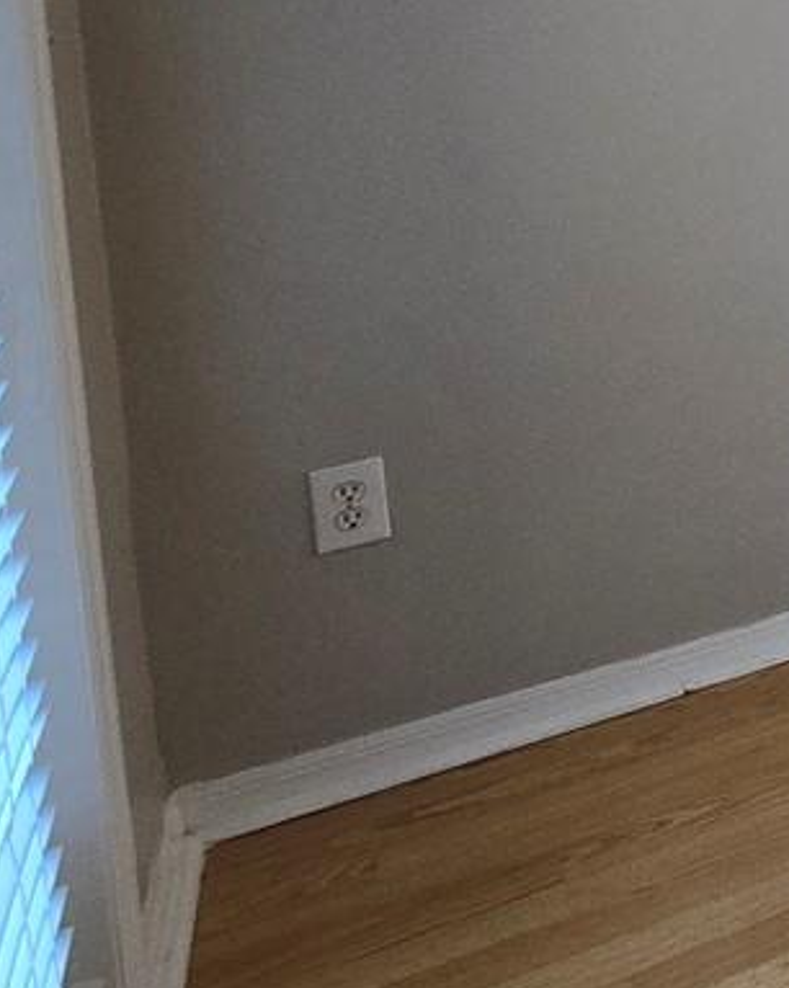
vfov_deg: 31.5
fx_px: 1548
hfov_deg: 14.9
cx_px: 1931
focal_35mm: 53
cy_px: -90
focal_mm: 2.2
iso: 100
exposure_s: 1/60
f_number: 2.2
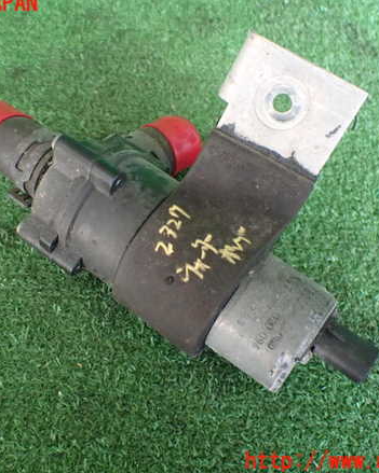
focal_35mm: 40
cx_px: 165
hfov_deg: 37.3
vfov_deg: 45.8
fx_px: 561
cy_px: 233
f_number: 2.3
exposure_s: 1/100
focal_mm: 5.4
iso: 800
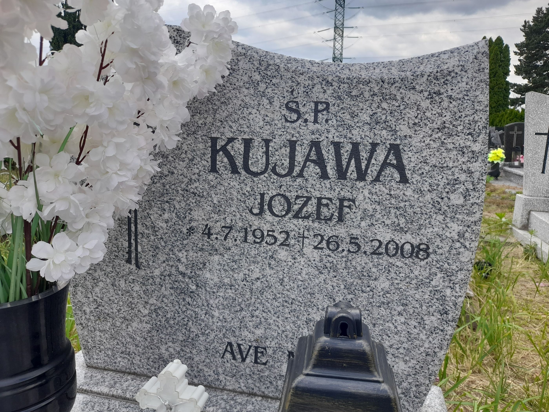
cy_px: 206
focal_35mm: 25
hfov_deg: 69.4
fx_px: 396
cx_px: 274
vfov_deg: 54.9
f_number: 2
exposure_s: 1/382
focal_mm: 4.6
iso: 20
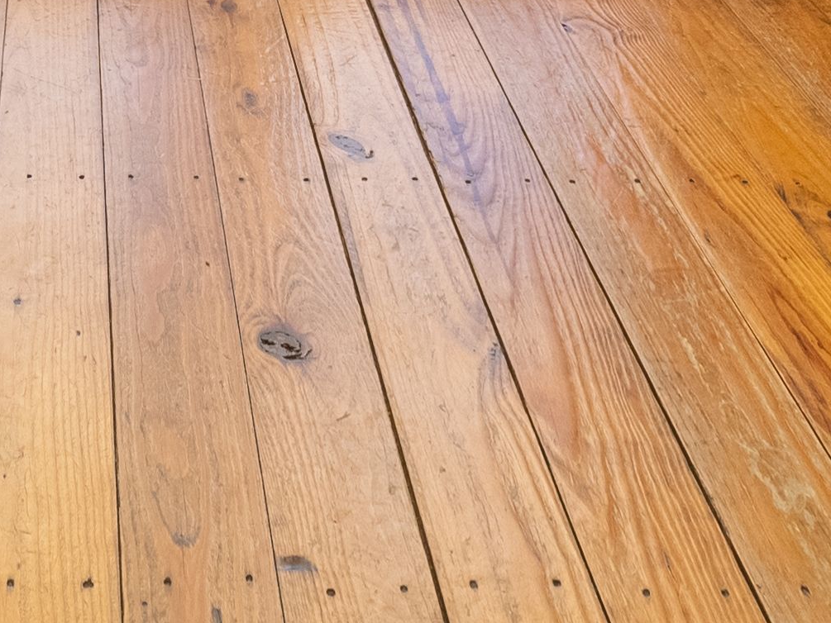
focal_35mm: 72
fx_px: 1729
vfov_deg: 15.1
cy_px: -735
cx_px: 58
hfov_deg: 26.0
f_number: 5.6
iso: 200
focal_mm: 7
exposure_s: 1/160
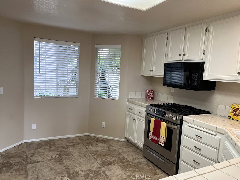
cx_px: 120
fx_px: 180
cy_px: 90
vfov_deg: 53.1
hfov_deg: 67.3
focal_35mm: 26
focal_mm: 5.1
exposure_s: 1/120
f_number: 1.6
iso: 80
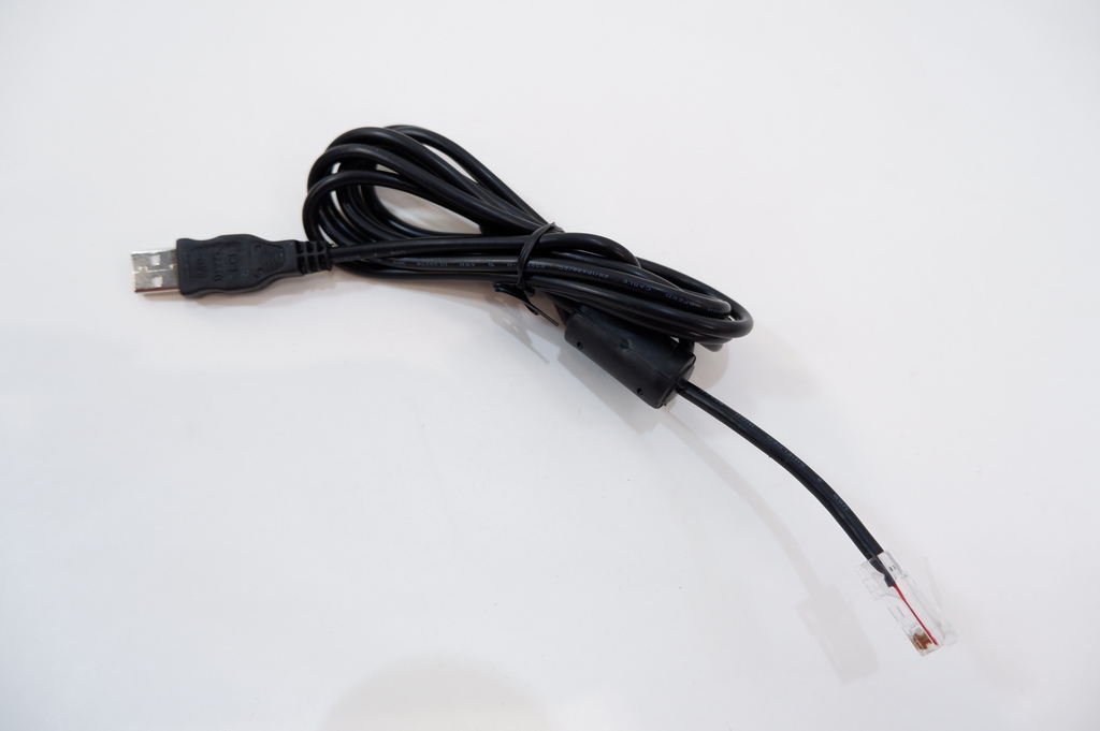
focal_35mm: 23
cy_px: 366
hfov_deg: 76.1
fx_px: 702
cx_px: 550
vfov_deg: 55.0
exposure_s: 1/110
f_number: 3.5
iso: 200
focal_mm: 15.2
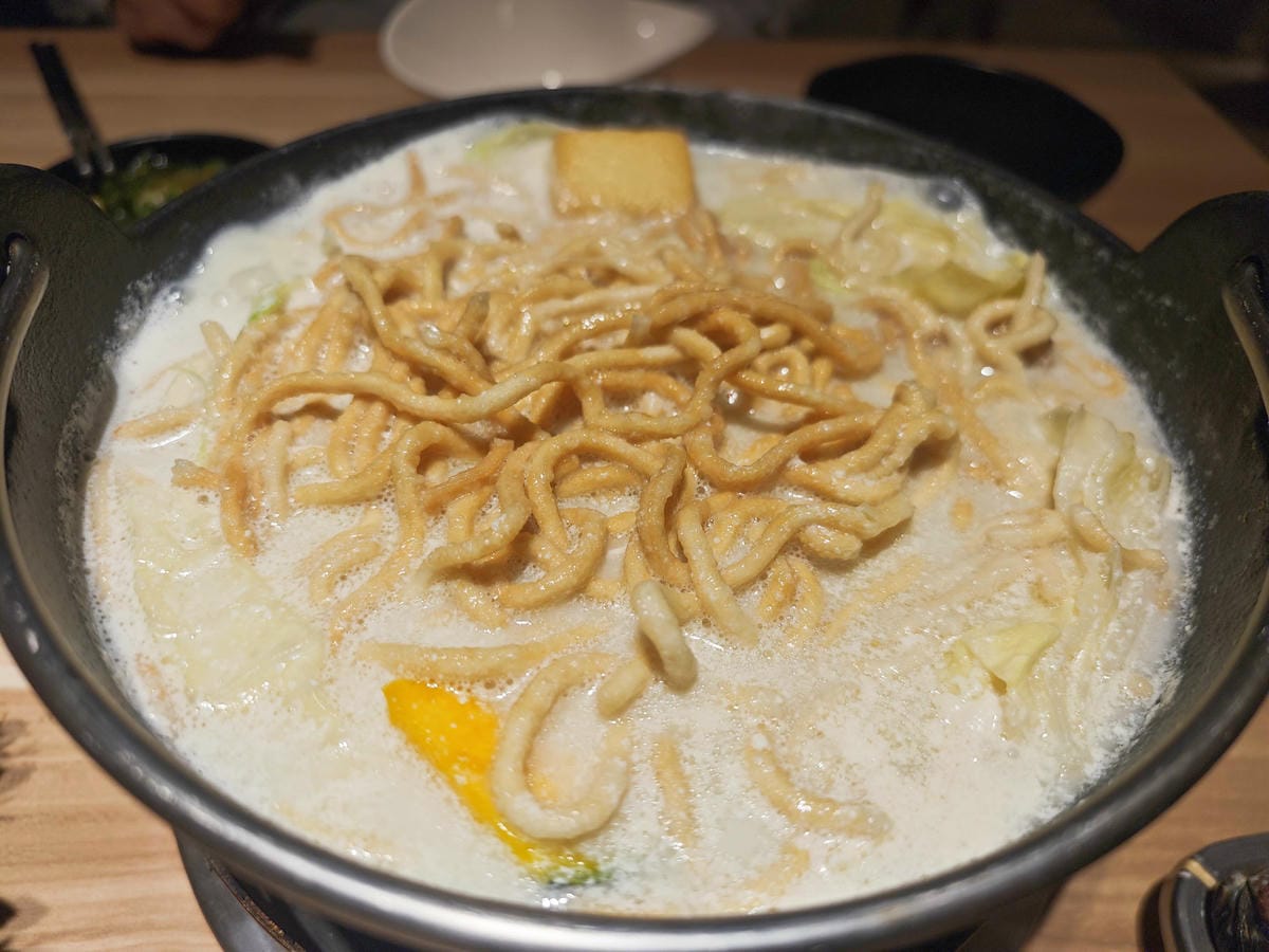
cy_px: 476
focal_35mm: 23
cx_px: 634
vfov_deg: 58.9
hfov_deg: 73.9
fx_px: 843
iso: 50
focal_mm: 8.72
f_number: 2
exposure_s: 1/120
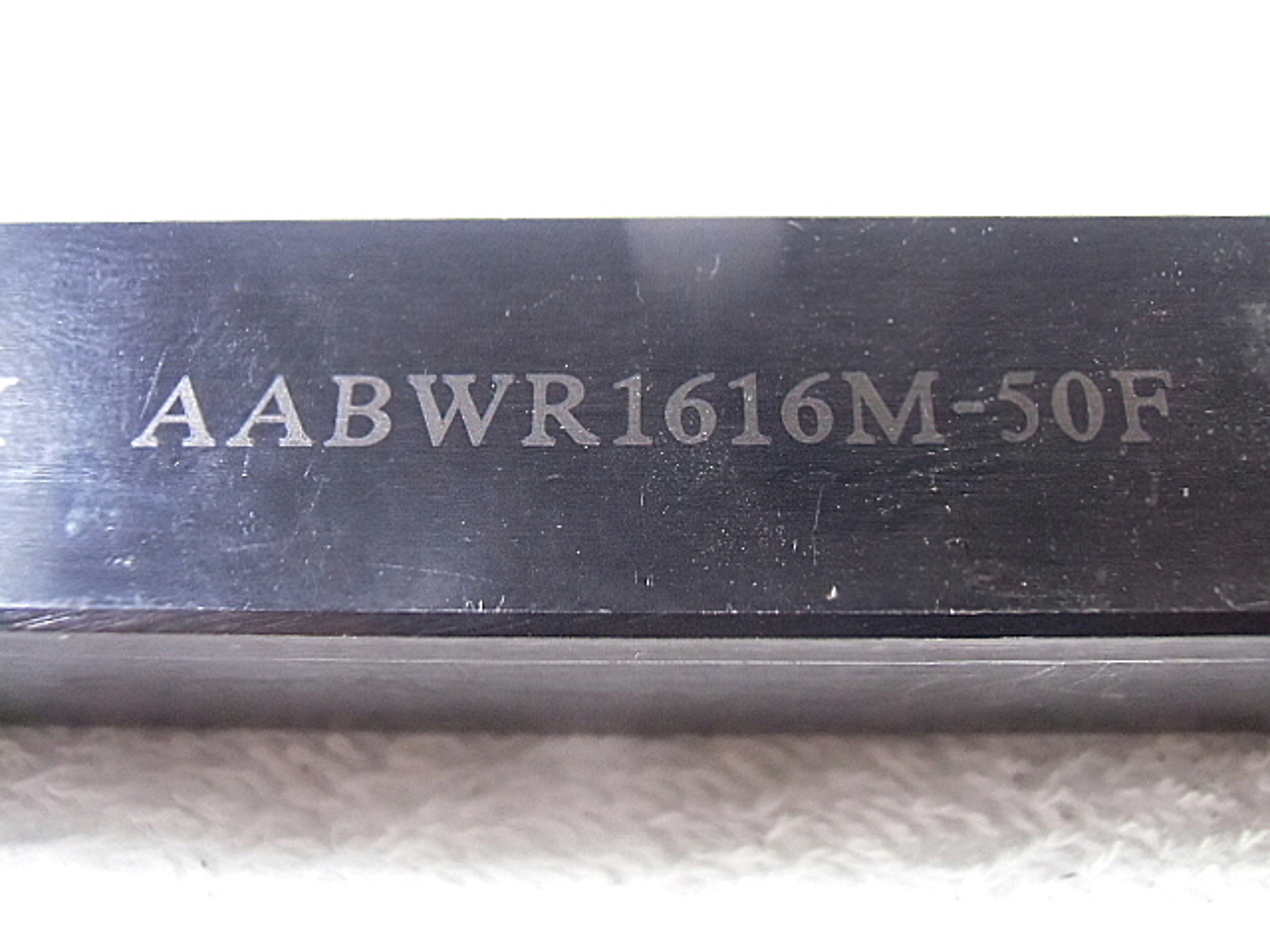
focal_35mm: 33
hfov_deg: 55.4
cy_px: 476
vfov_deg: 42.9
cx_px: 635
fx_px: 1211
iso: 800
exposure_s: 1/40
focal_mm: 5.93
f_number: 3.7
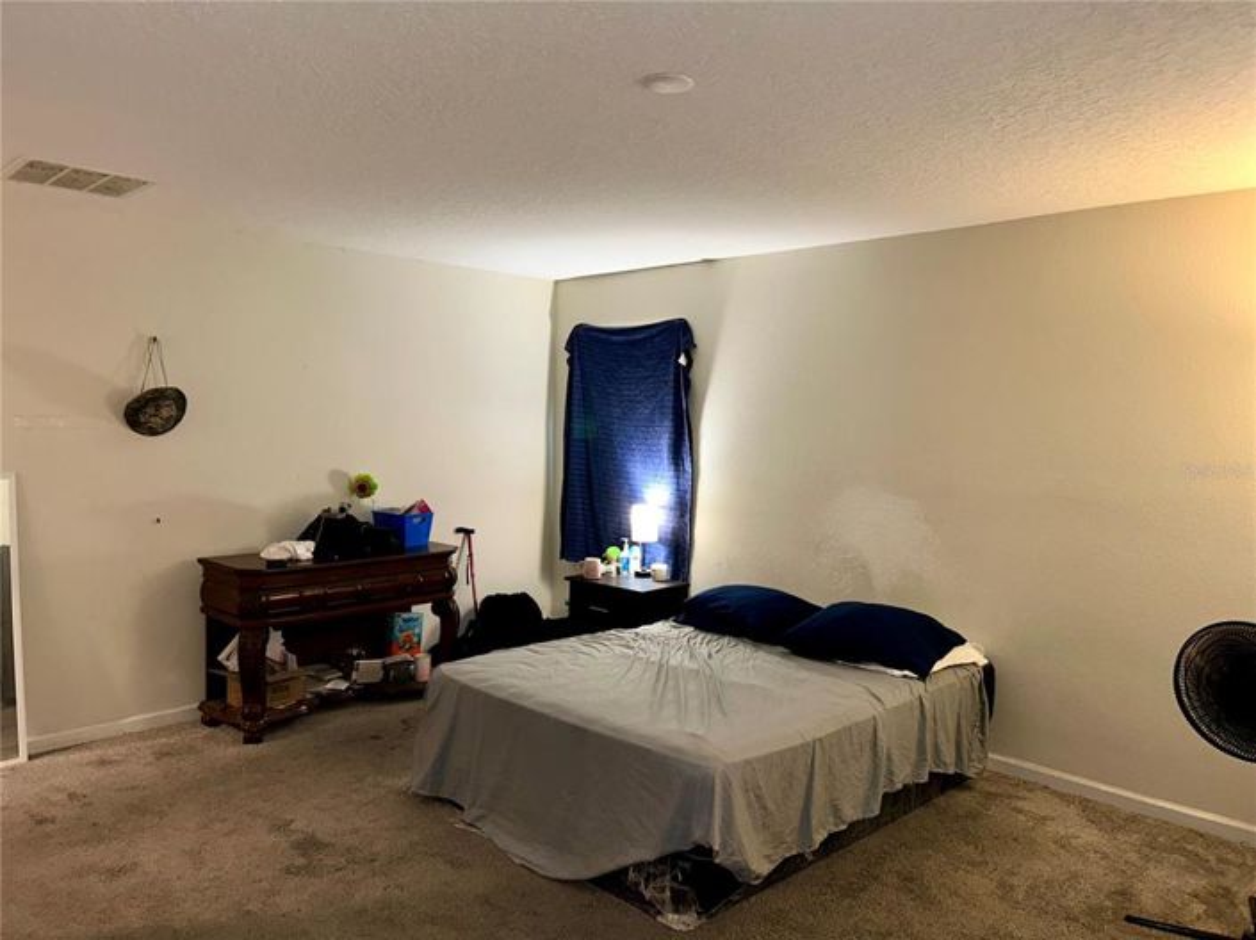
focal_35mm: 26
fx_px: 943
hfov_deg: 67.3
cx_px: 628
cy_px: 470
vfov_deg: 53.0
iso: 80
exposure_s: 1/15
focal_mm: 5.7
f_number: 1.5
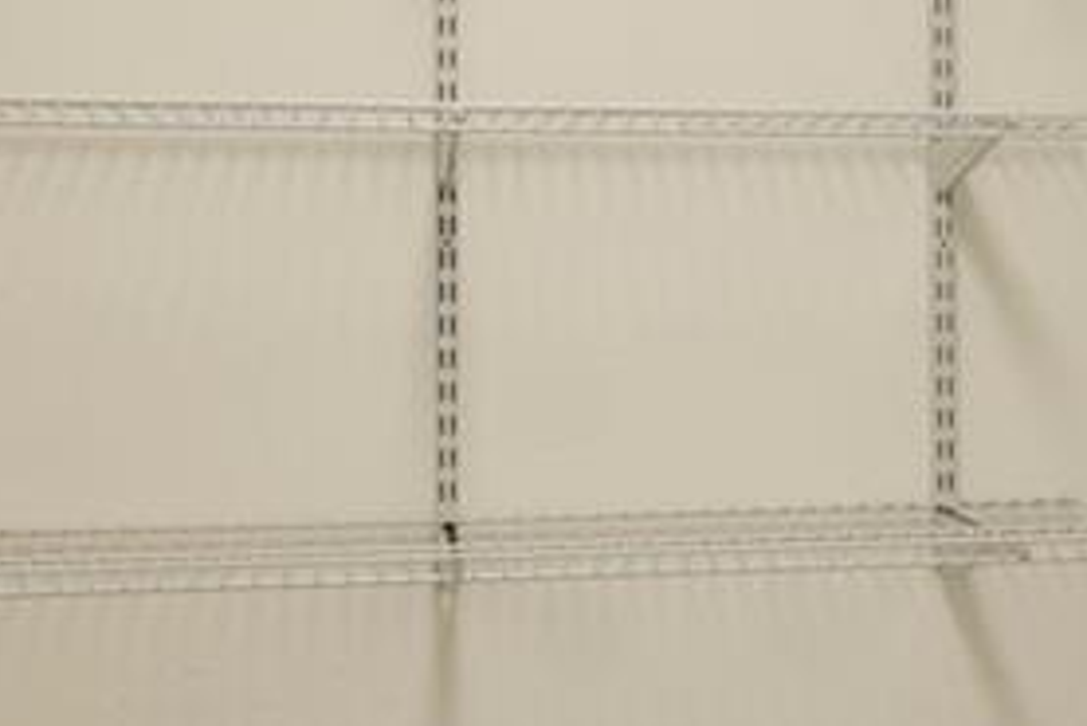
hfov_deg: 15.3
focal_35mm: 130
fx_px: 3924
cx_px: 1224
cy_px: 235
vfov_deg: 10.6
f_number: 8
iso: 100
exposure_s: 1/100
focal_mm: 15
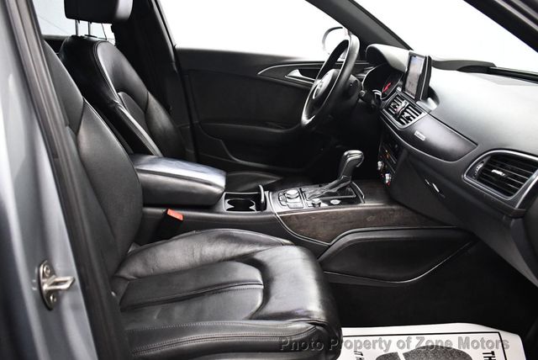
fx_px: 538
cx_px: 269
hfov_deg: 53.1
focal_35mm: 36
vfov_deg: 36.9
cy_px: 180
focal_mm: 18
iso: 3200
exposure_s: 1/100
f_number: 3.5
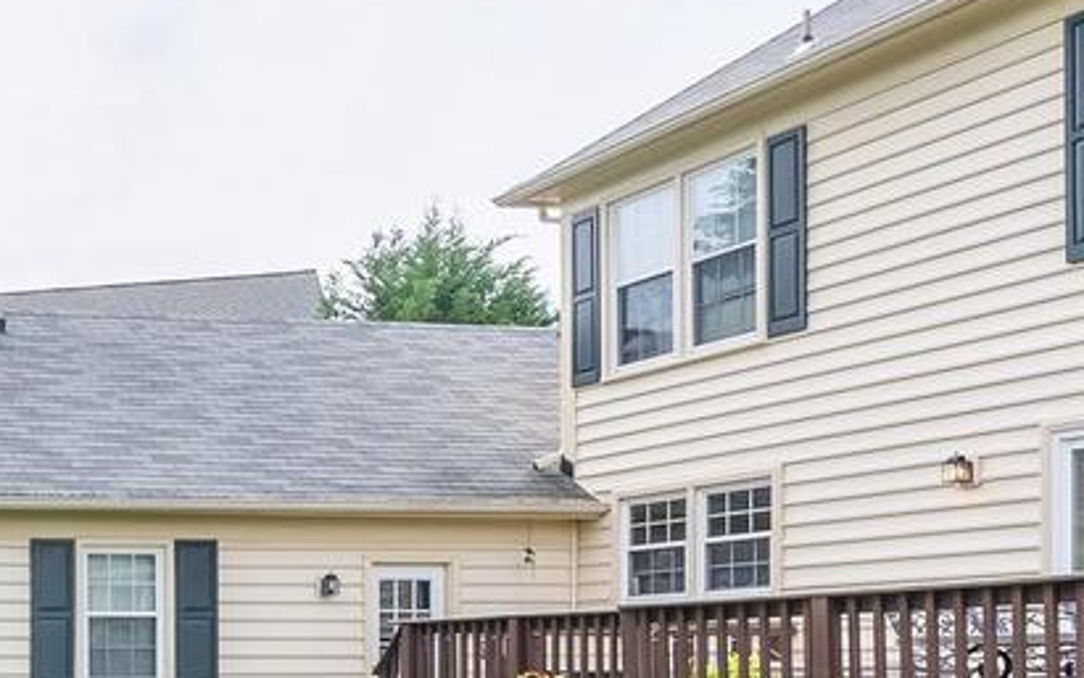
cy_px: 682
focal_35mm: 52
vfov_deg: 23.6
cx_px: -351
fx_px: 1551
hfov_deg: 30.0
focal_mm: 14.7
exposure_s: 1/640
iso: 100
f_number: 8
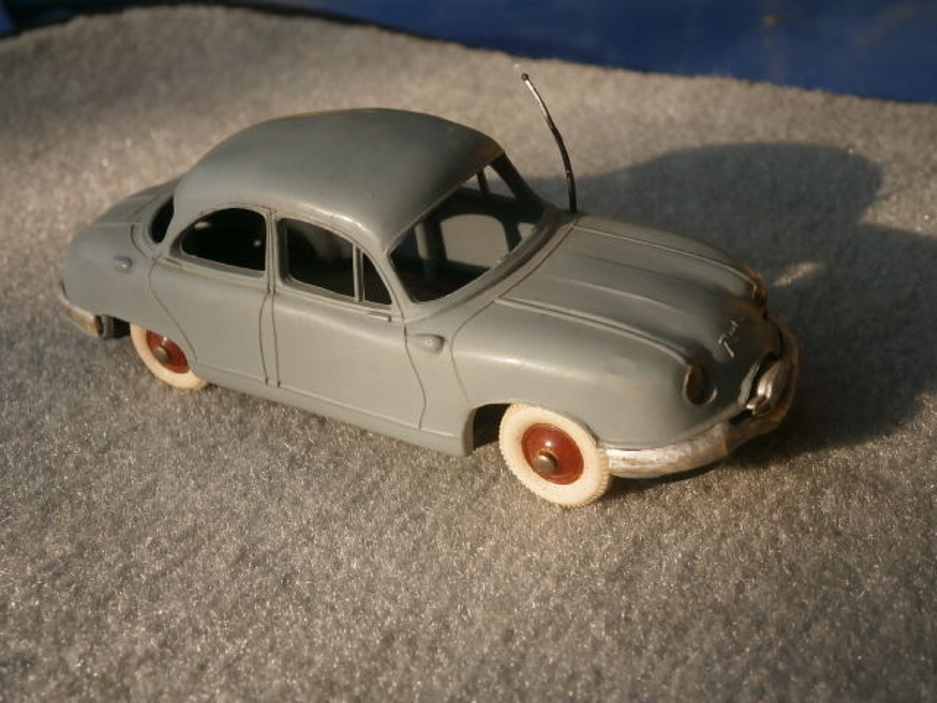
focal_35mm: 47
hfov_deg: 40.4
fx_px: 1272
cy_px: 352
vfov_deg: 30.9
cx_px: 468
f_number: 3.4
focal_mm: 8.3
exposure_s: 1/1000
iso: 80
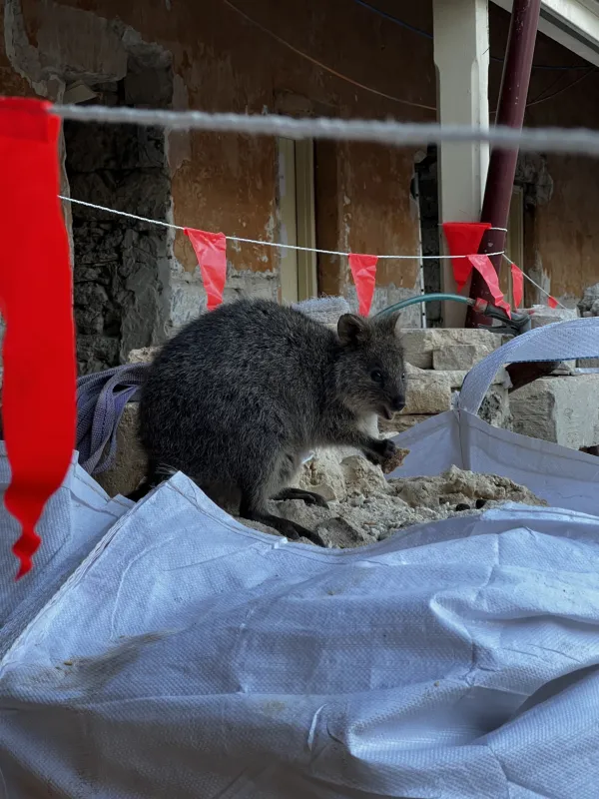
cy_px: 400
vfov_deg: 25.3
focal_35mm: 77
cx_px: 300
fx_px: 1777
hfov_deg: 19.1
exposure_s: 1/99
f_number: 2.8
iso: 125
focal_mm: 9
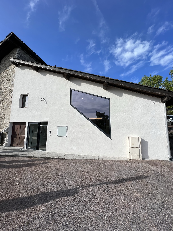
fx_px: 87
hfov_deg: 89.9
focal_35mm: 13
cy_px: 116
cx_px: 86
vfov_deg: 106.2
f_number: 1.8
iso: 32
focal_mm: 1.57
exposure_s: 1/2421
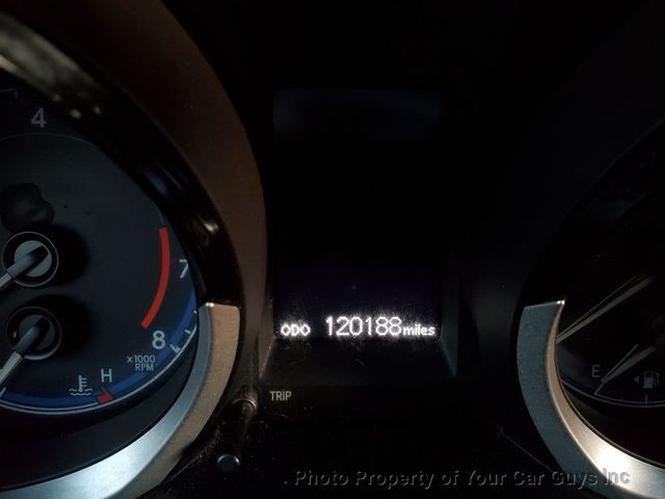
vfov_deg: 53.1
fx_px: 499
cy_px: 250
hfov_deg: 67.3
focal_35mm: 26
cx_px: 332
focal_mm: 4.3
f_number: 2.4
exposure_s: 1/25
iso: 500
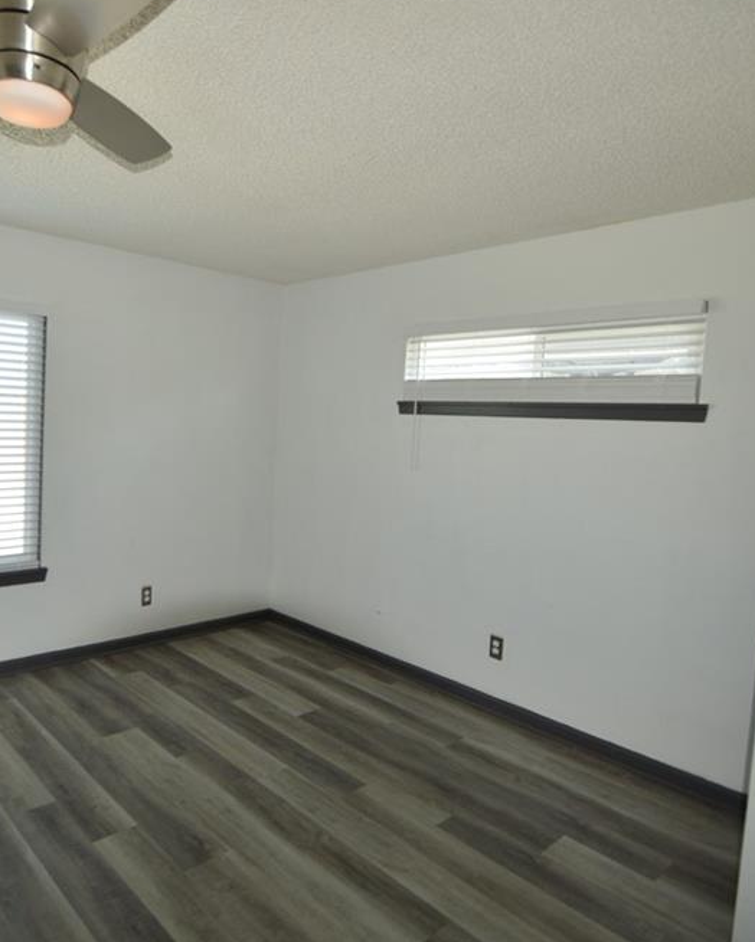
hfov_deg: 61.9
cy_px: 468
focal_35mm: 22
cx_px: 265
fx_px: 614
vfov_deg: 75.0
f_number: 4
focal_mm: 10
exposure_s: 1/125
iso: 220
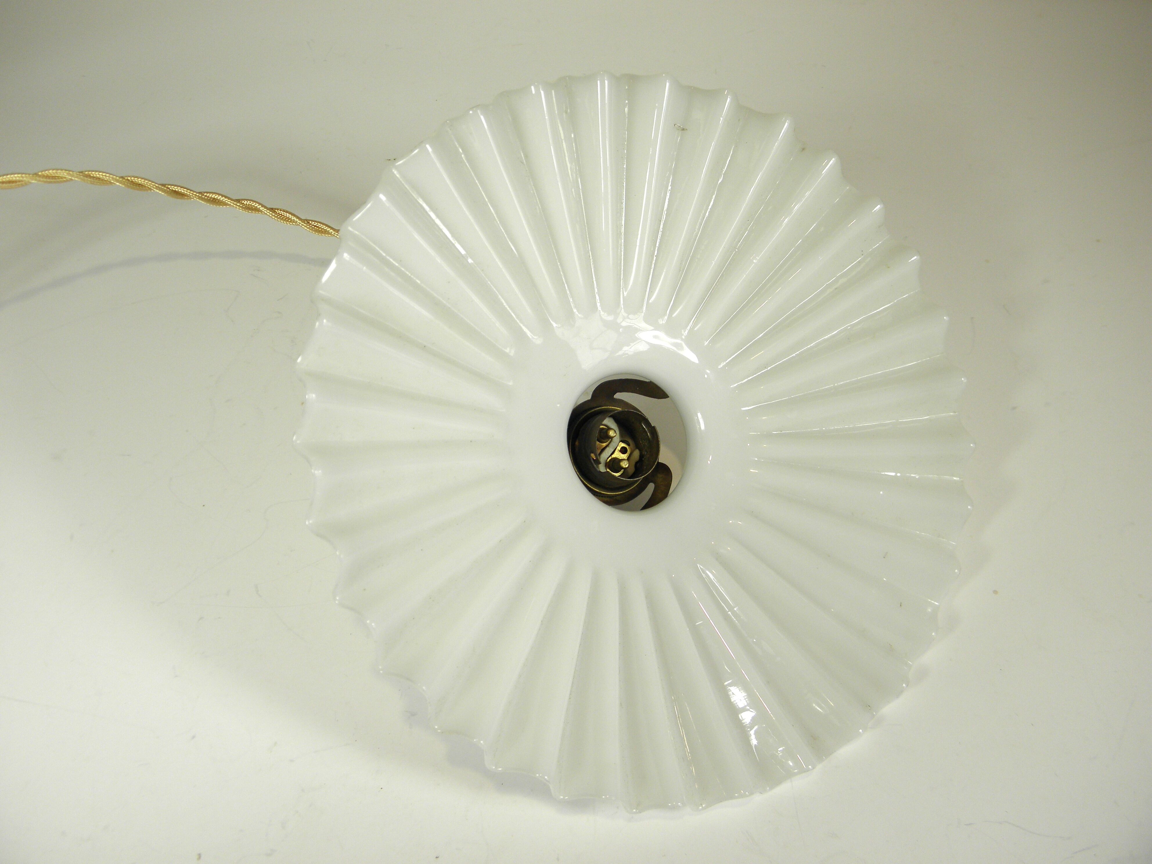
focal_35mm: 29
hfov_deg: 61.7
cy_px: 432
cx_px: 576
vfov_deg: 48.2
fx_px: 965
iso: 100
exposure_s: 1/100
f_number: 3.5
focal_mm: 5.2
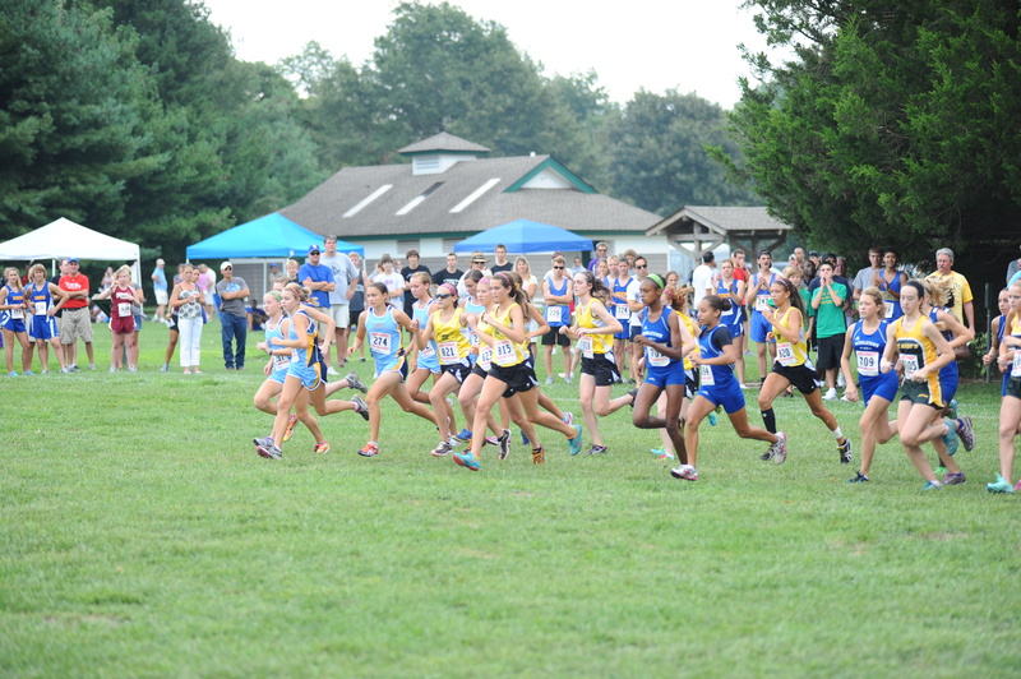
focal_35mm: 135
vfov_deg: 10.1
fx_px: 3826
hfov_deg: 15.2
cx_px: 510
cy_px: 340
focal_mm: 135
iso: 400
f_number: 2.8
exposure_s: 1/1250
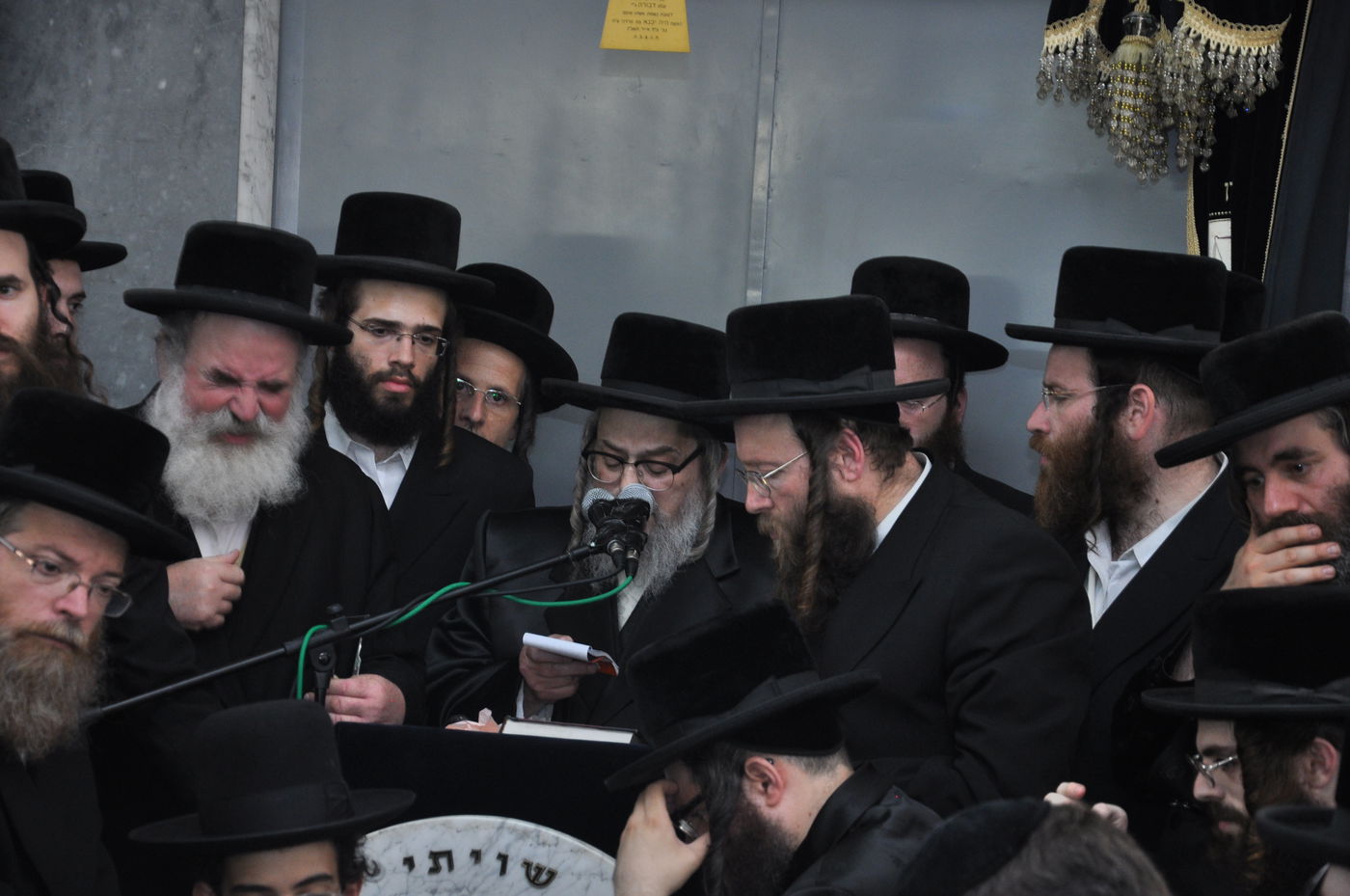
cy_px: 448
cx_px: 675
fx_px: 4493
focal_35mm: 120
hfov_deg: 17.1
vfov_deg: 11.4
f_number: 5.6
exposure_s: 1/60
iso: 640
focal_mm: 80
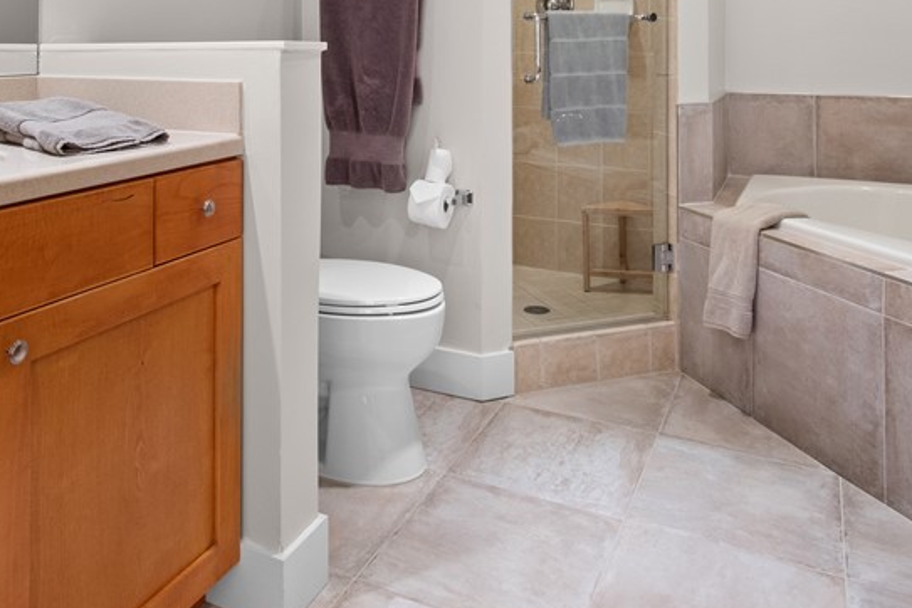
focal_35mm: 30
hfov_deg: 61.8
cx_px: 403
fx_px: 760
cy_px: 18
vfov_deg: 39.2
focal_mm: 10
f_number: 4.5
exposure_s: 1/50
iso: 800
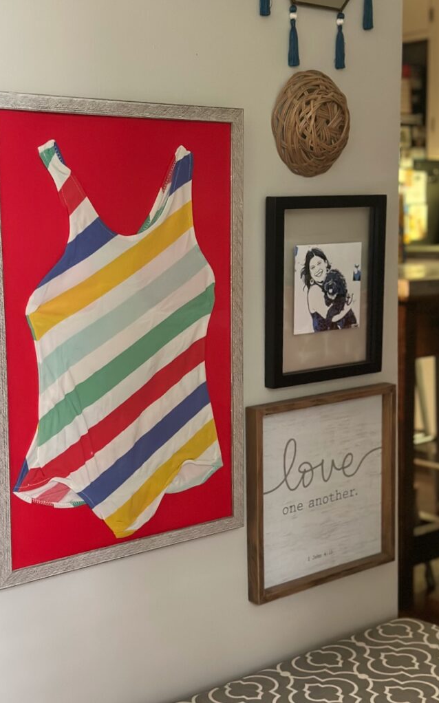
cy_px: 352
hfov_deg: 25.3
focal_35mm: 51
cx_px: 211
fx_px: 977
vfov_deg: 39.6
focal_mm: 6.86
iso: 640
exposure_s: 1/40
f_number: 1.78
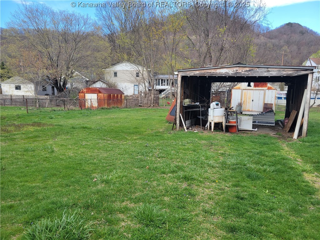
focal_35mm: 26
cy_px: 120
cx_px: 160
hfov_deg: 67.3
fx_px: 240
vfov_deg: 53.1
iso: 40
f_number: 1.8
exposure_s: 1/497
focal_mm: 5.4
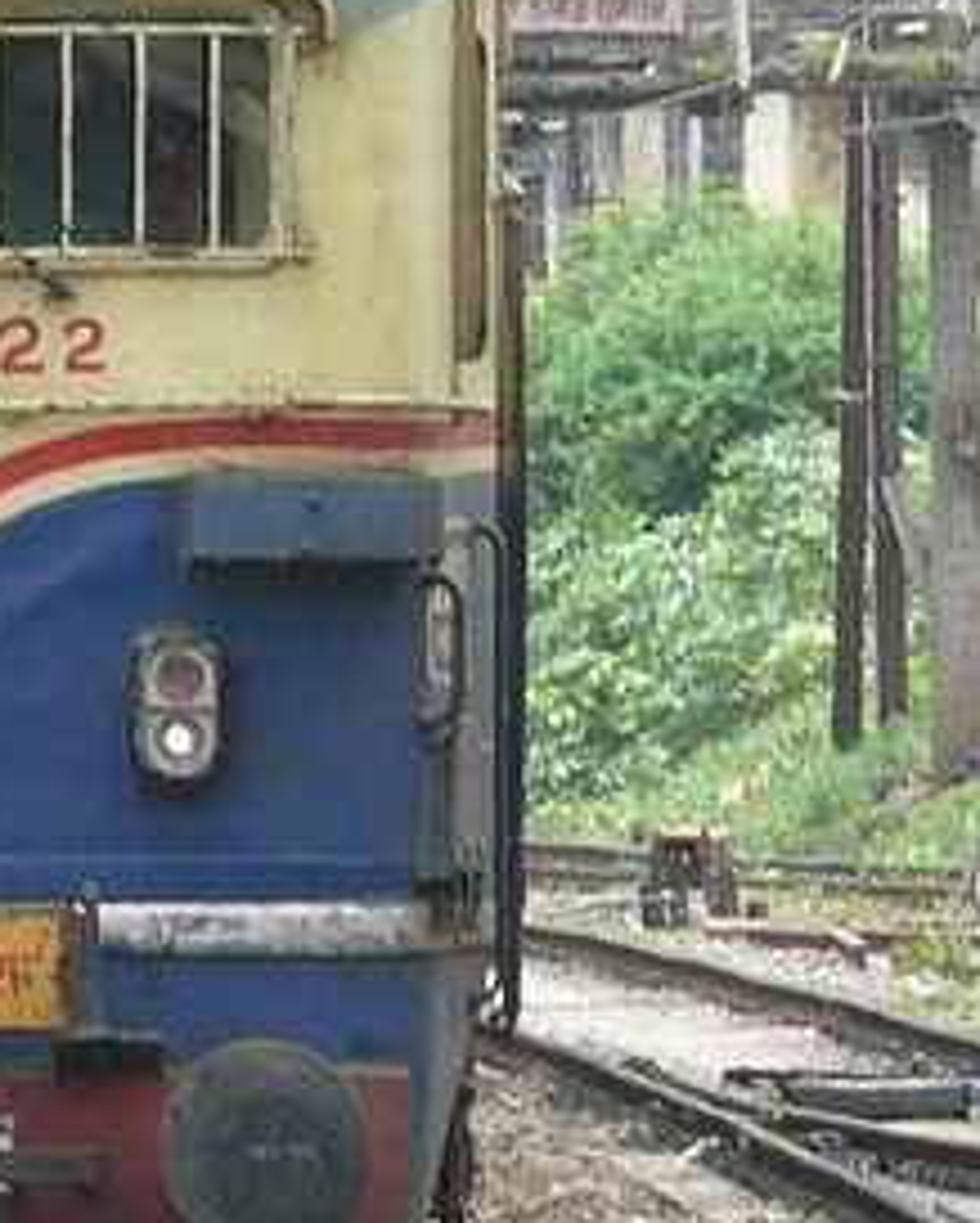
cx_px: -238
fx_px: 36686
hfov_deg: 1.5
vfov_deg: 1.9
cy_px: 423
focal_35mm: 1013
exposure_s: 1/200
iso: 100
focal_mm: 66.8
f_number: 5.6
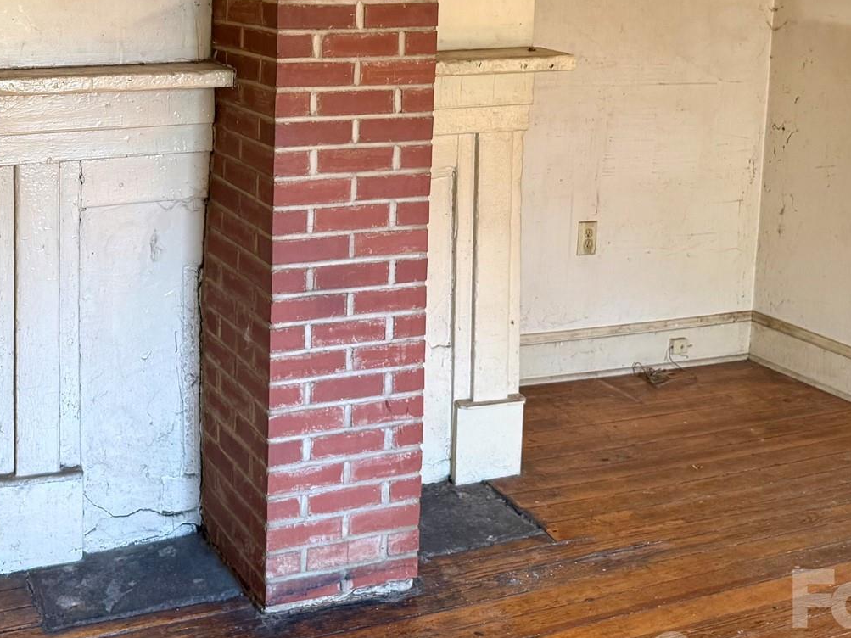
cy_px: 84
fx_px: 1204
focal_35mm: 49
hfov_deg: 37.8
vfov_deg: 28.7
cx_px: 194
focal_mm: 6.76
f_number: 1.78
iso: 200
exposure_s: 1/67
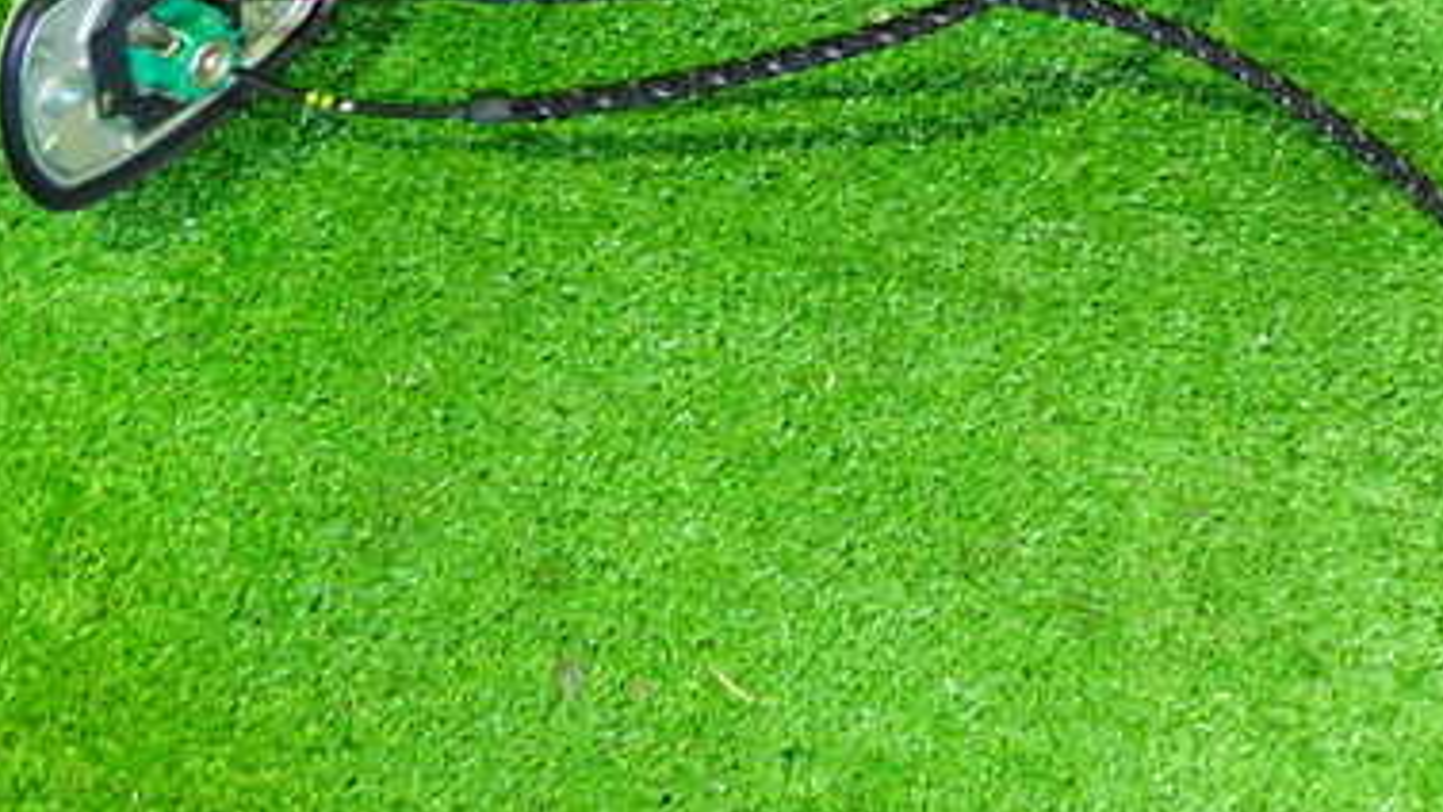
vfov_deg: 22.5
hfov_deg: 39.6
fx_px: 1990
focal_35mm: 52
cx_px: 888
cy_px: 92
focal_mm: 5.4
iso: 800
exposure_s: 1/30
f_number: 2.3
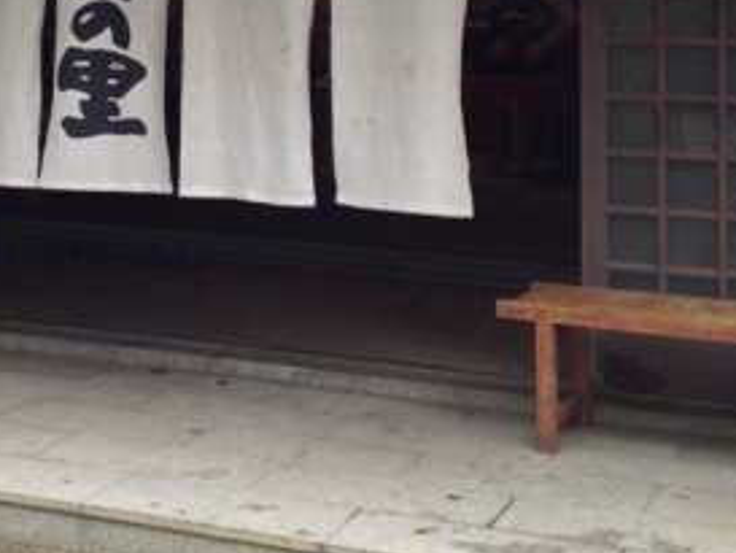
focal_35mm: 82
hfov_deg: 23.3
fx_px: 1744
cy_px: -38
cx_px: 108
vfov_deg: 17.5
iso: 64
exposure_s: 1/120
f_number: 2.4
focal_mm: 4.28
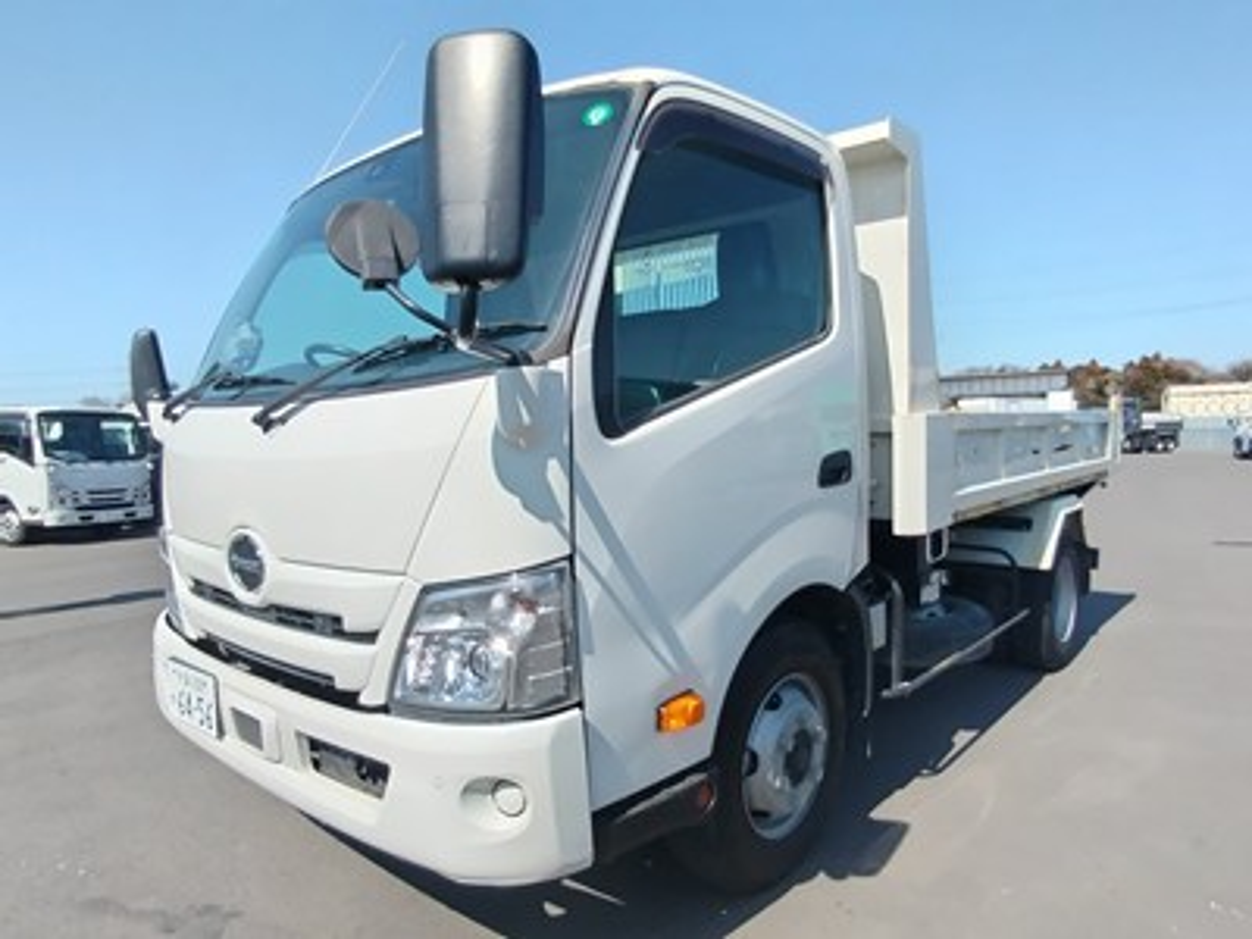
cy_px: 470
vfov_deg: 81.7
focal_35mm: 15
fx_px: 543
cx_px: 626
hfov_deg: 98.2
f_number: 2.4
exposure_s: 1/324
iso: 50
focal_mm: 1.6
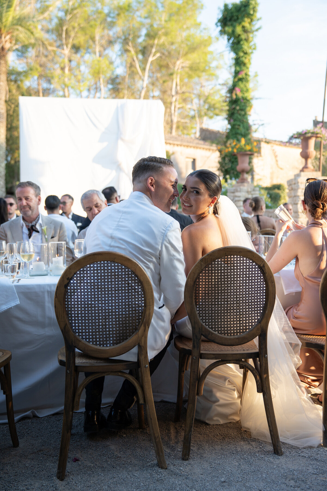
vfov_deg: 49.6
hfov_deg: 34.2
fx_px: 531
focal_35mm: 39
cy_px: 246
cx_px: 164
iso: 100
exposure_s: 1/320
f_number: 2.8
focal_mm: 39
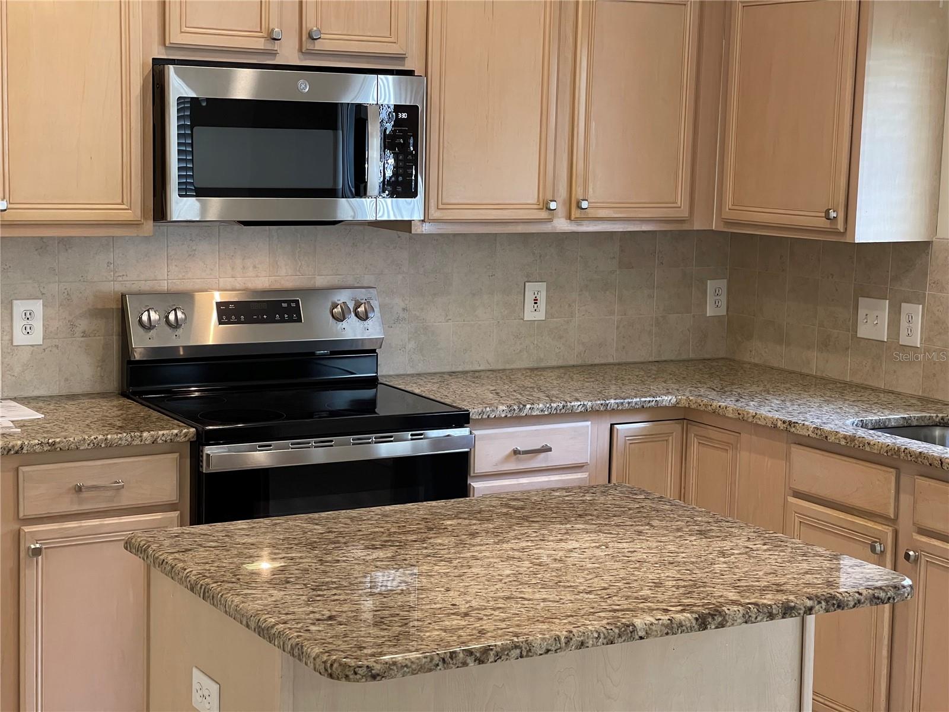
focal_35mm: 64
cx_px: 474
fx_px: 1755
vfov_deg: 22.9
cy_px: 356
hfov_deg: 30.3
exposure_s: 1/60
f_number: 2.2
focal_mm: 7.5
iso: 200
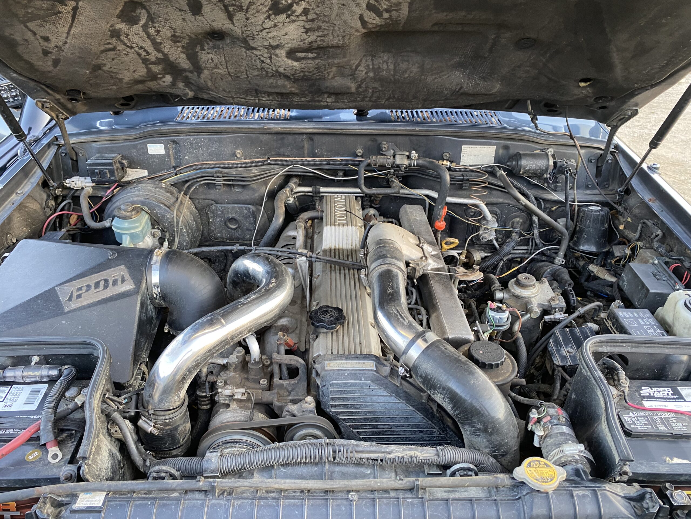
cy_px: 260
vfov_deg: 53.1
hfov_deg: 67.3
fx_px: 519
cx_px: 346
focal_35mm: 26
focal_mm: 4.25
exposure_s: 1/60
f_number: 1.8
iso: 160
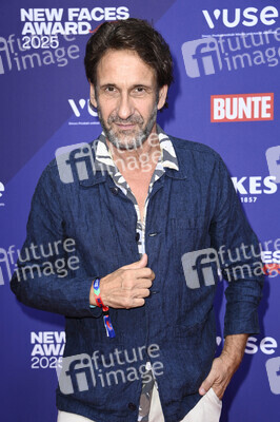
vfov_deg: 26.0
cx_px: 140
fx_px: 912
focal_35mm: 78
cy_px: 211
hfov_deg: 17.5
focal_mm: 78
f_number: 5.6
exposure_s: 1/250
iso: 800
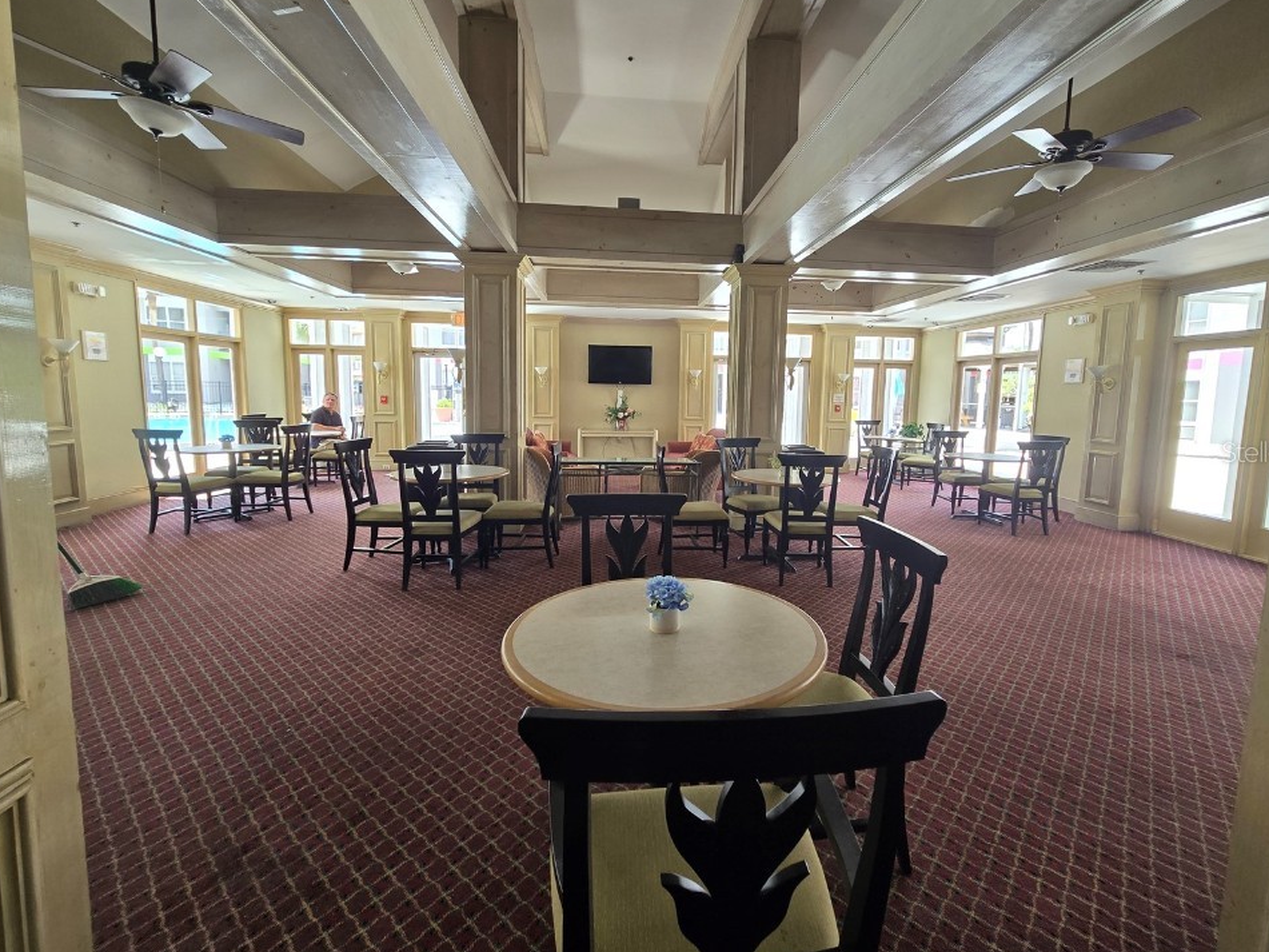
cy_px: 451
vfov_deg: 85.6
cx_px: 665
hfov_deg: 102.0
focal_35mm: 14
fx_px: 513
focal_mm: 2.2
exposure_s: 1/60
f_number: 2.2
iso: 64
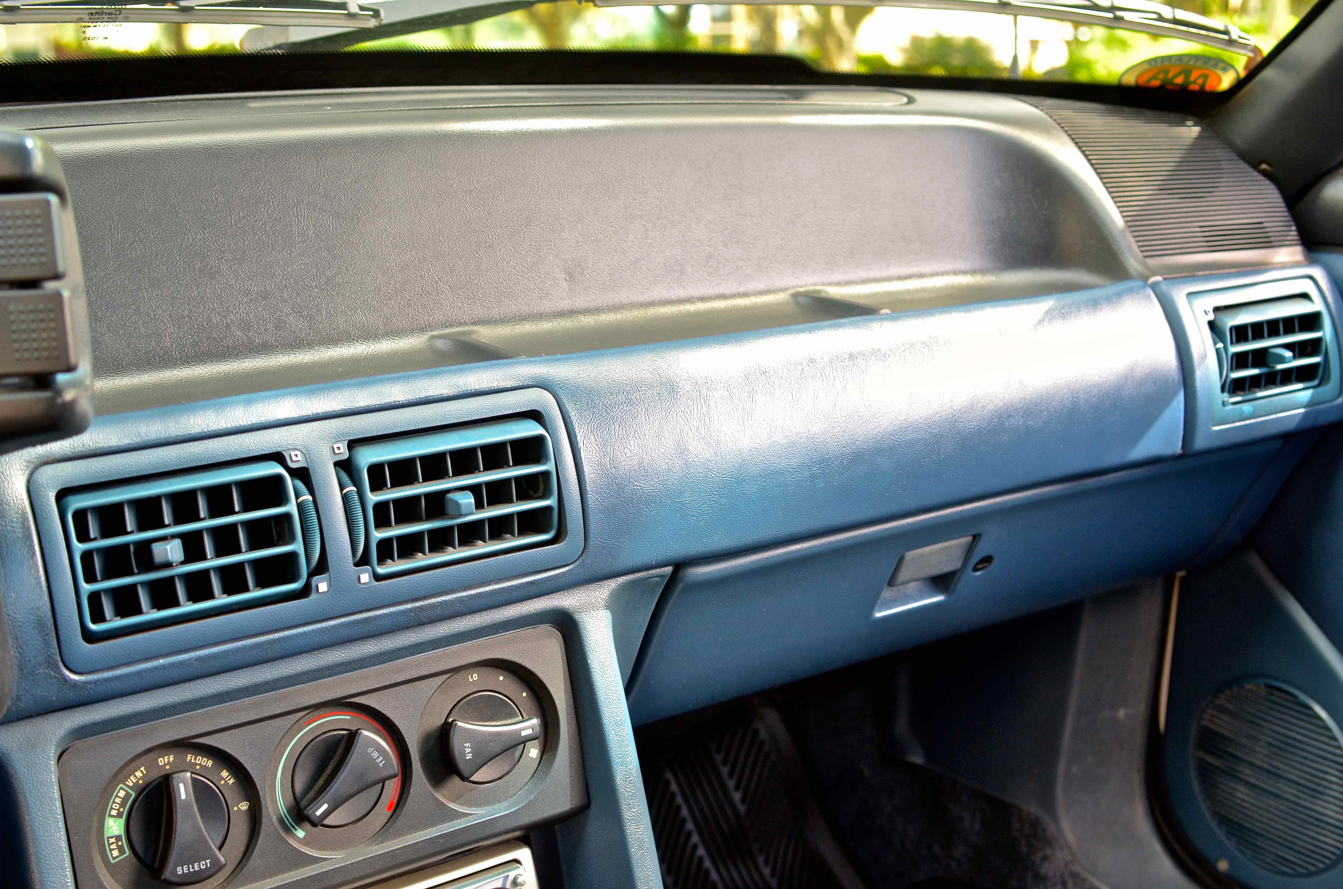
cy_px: 444
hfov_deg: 46.5
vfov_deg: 31.8
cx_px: 672
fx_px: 1564
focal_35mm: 42
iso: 400
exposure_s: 1/160
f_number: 4.5
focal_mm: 28
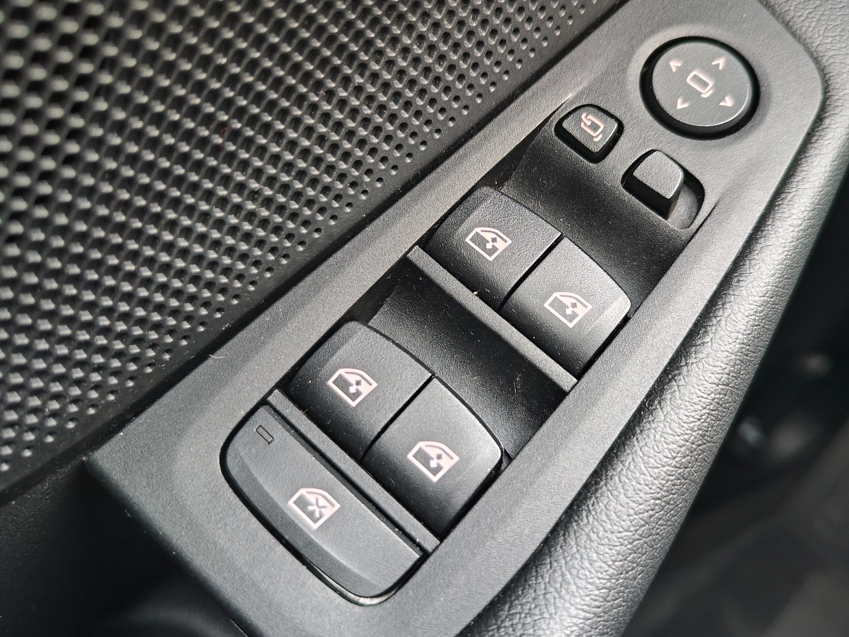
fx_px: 736
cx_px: 516
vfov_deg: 46.8
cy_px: 296
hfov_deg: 59.4
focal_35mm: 30
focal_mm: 7.01
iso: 3724
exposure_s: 1/20
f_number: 1.69
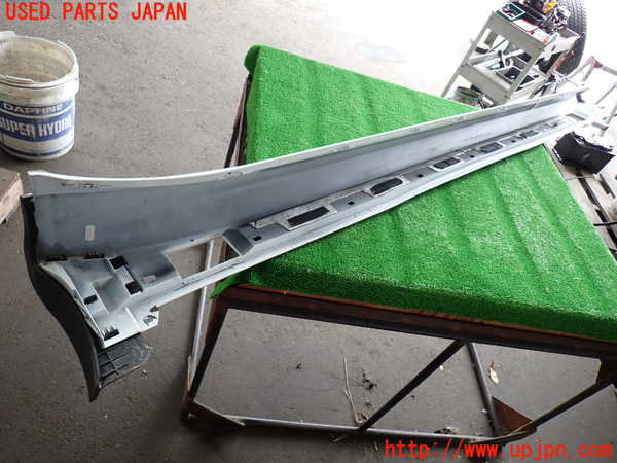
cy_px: 232
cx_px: 308
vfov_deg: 54.9
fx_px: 446
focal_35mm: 25
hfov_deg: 69.4
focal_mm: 4.5
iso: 100
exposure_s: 1/100
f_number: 2
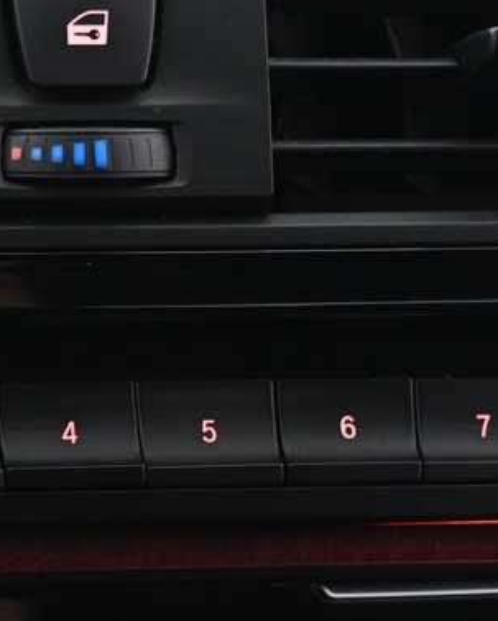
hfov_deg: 10.0
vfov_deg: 12.4
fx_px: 2815
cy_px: 651
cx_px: -12
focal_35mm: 153
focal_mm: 38
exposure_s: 1/13
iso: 2000
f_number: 4
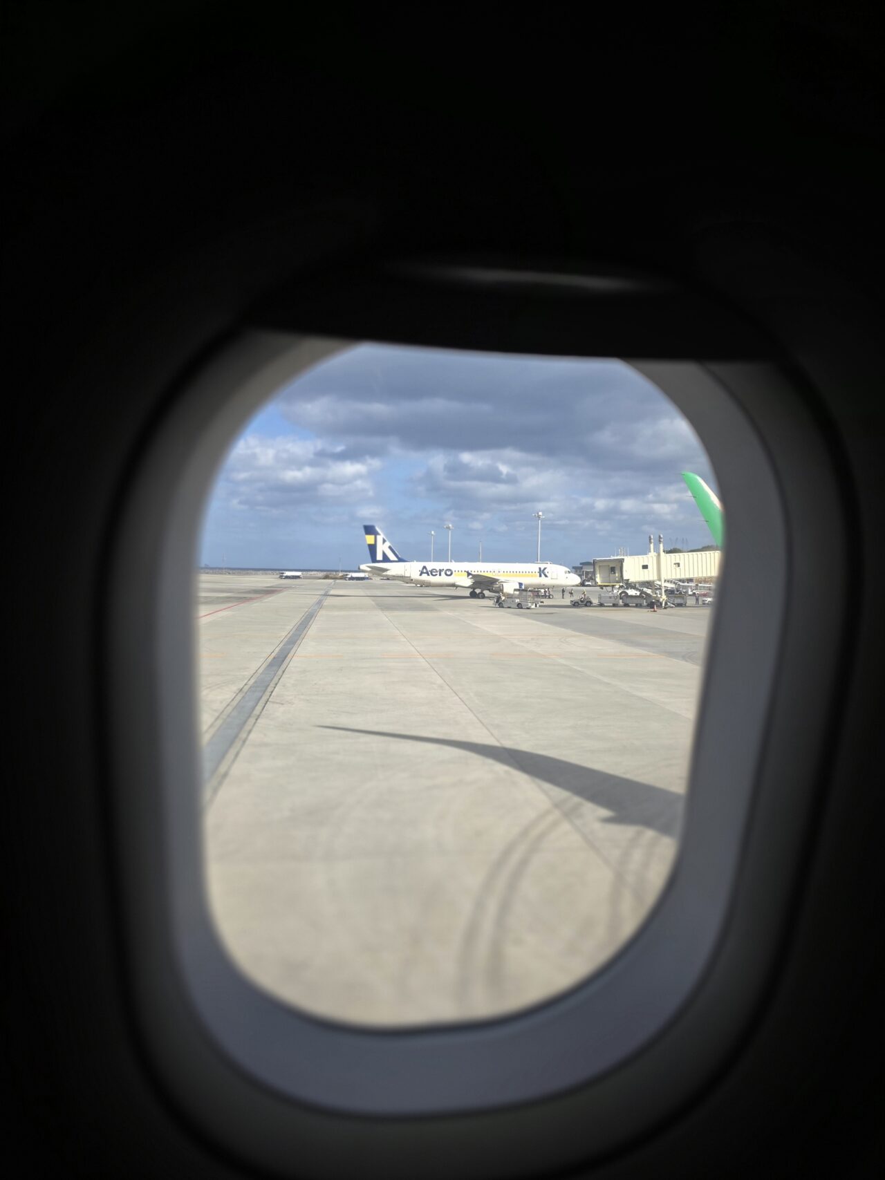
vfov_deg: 73.9
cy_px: 590
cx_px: 442
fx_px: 784
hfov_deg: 58.9
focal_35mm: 23
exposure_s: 1/2500
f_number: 1.7
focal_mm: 6.3
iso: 40
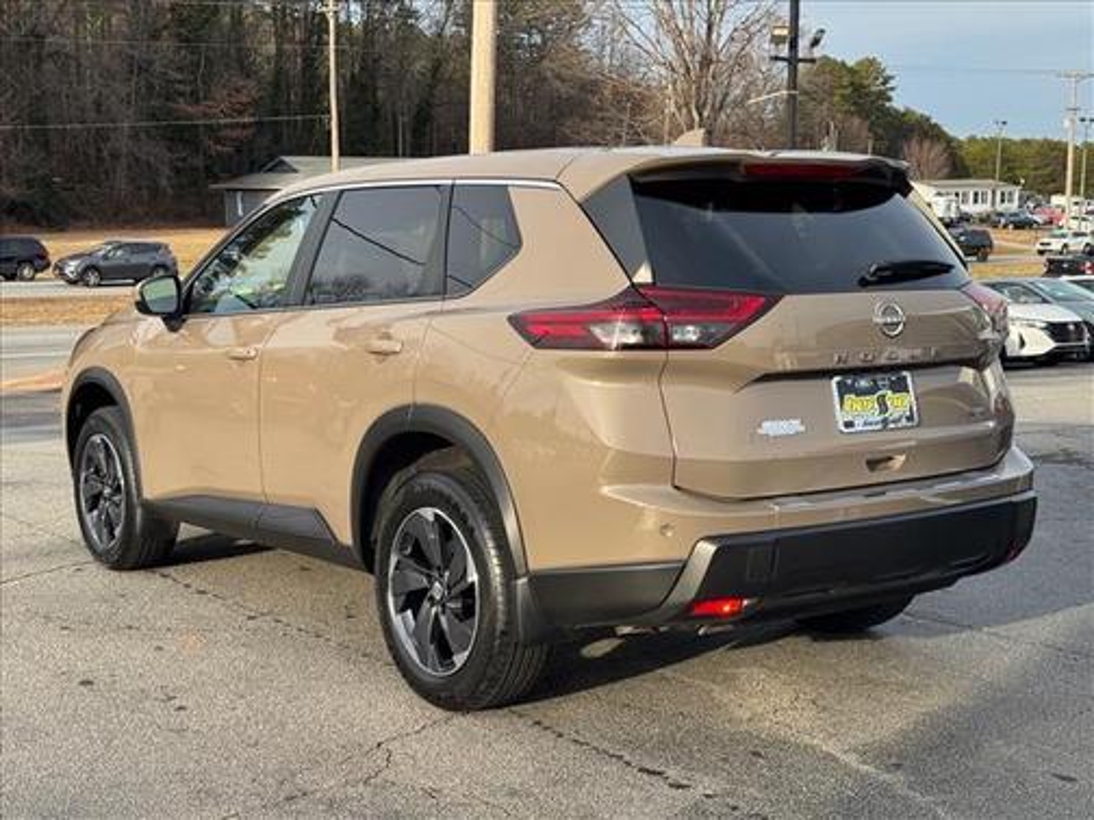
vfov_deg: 30.3
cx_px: 547
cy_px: 410
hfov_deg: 39.7
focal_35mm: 48
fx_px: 1517
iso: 64
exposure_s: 1/1395
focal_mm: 6.76
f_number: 1.78
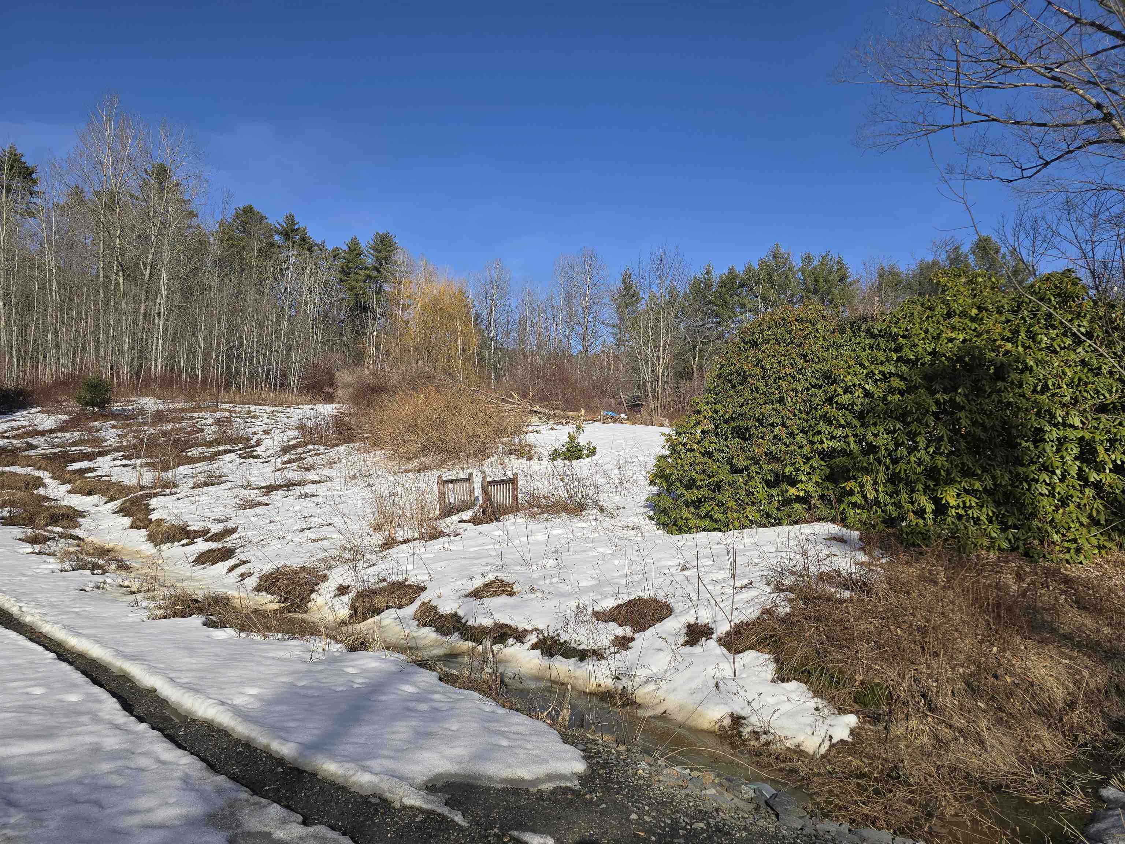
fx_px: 747
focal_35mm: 23
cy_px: 422
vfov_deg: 58.9
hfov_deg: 73.9
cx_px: 562
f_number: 1.7
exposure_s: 1/950
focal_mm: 6.3
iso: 12
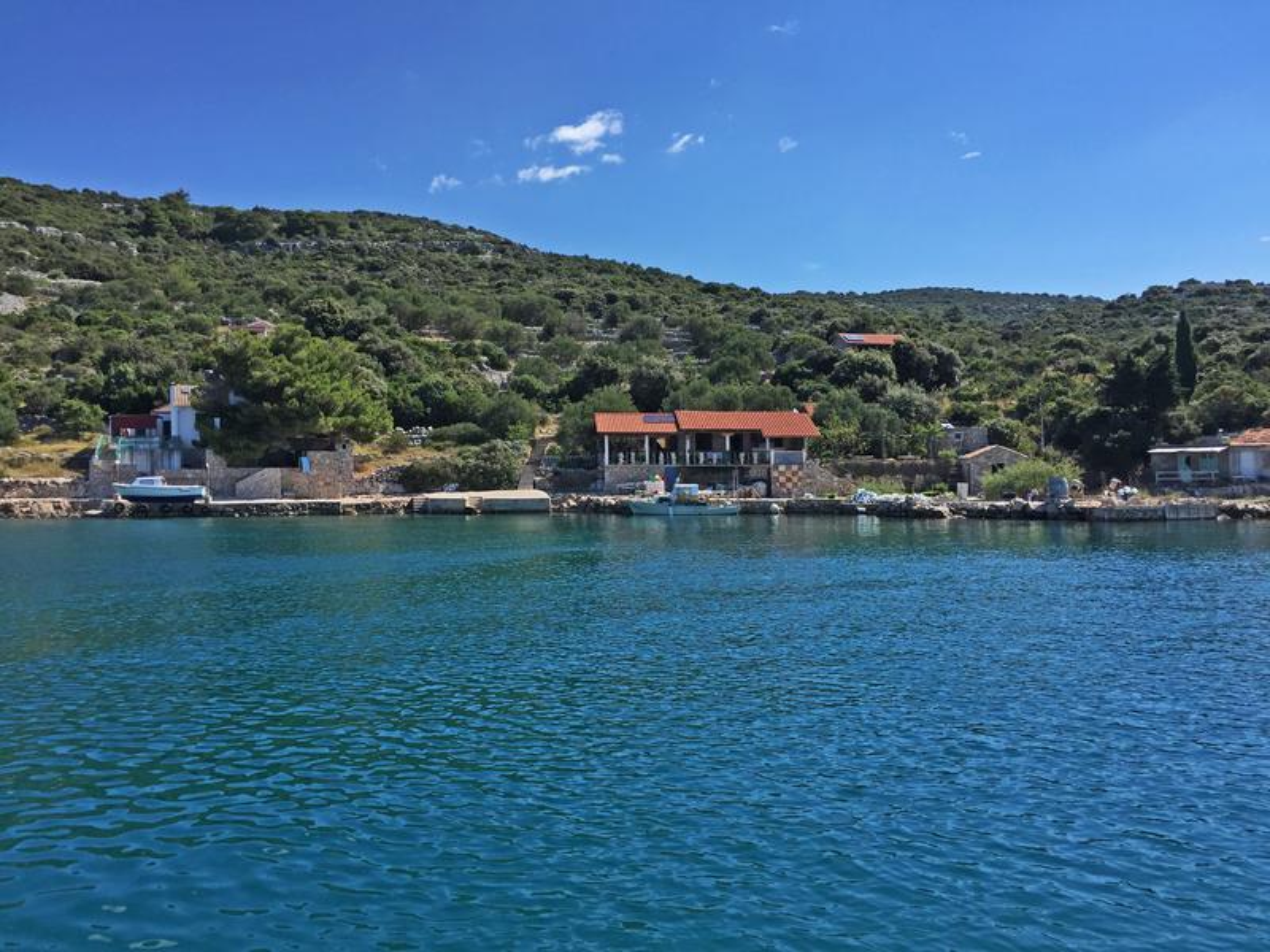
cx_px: 635
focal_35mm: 29
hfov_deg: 61.7
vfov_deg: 48.2
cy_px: 476
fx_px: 1064
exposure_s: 1/2326
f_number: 2.2
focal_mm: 4.15
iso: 32
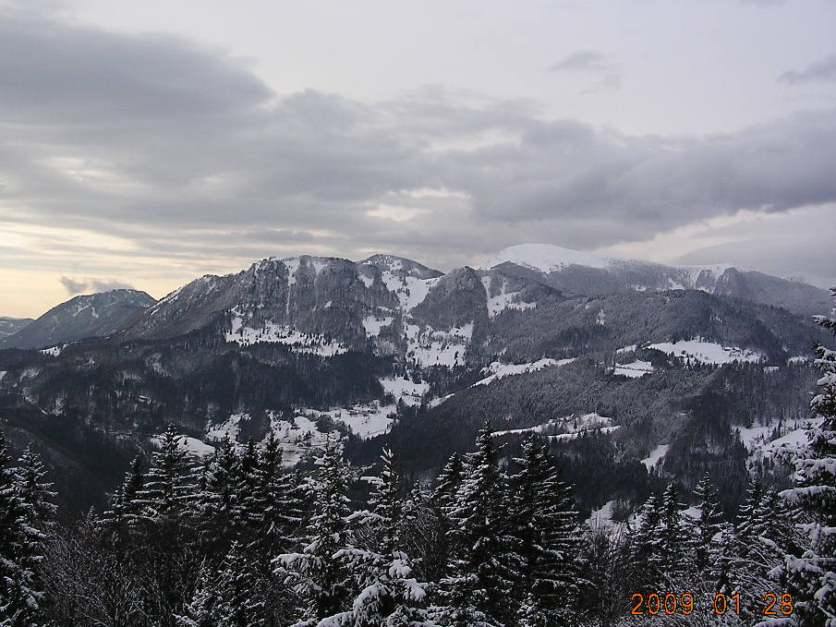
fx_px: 1039
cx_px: 378
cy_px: 324
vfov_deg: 33.6
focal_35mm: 43
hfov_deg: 43.8
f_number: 2.8
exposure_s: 1/472
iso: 100
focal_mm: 5.8
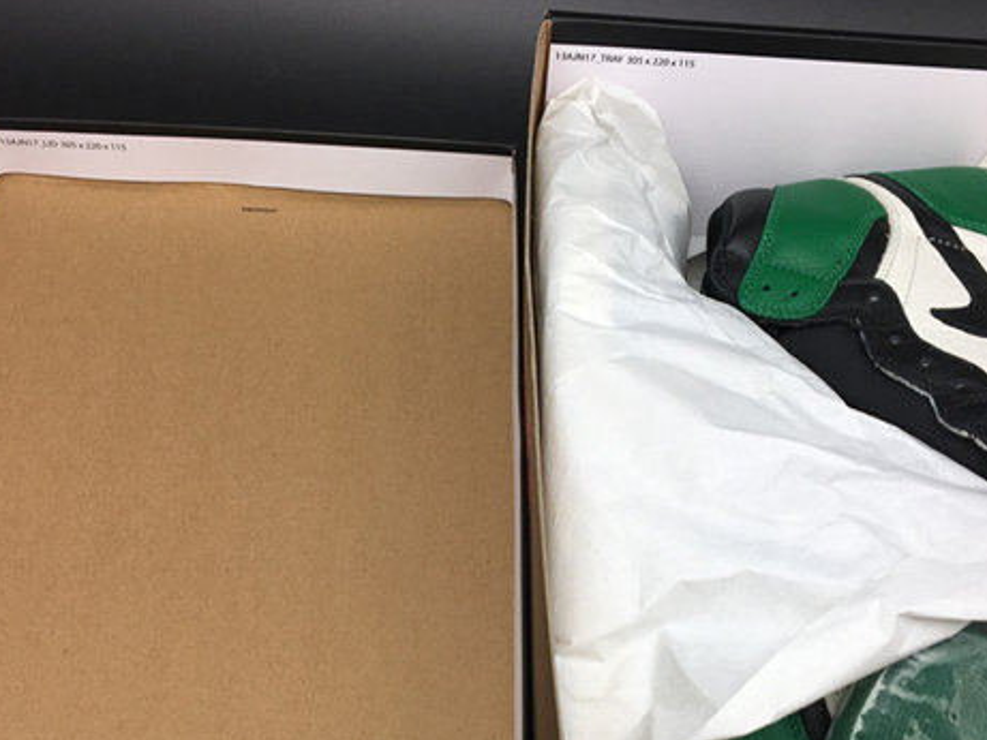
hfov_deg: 42.8
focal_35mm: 44
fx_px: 1255
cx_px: 587
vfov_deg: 32.7
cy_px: 472
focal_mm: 4.15
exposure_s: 1/131
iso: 25
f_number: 2.2
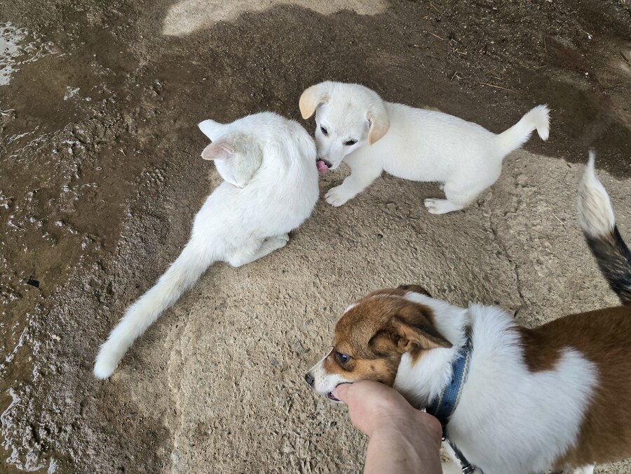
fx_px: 419
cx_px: 316
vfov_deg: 58.9
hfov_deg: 73.9
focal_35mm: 23
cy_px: 237
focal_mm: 6.3
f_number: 1.7
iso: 160
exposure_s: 1/180
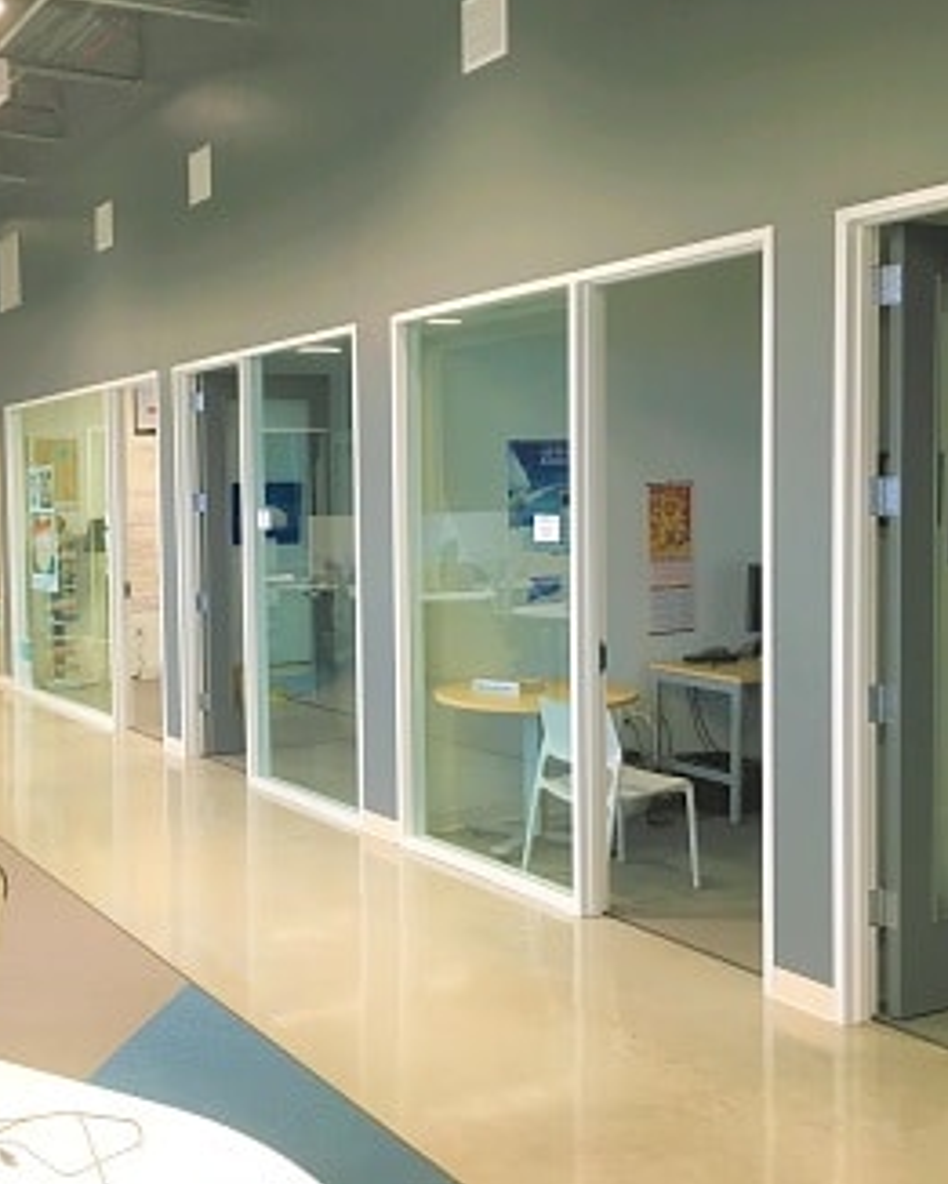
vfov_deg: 46.8
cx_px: 262
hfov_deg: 37.5
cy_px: 576
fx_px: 1367
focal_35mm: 39
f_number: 2.2
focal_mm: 4.15
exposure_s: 1/30
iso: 100
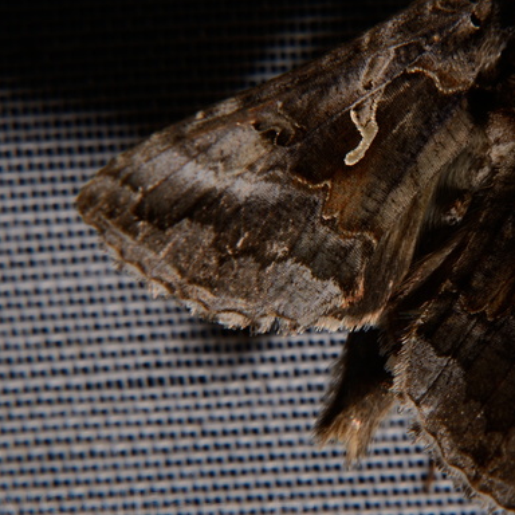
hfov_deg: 7.8
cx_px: 422
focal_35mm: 223
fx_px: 3751
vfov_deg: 7.9
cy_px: 205
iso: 100
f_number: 25
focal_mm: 85
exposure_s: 1/60
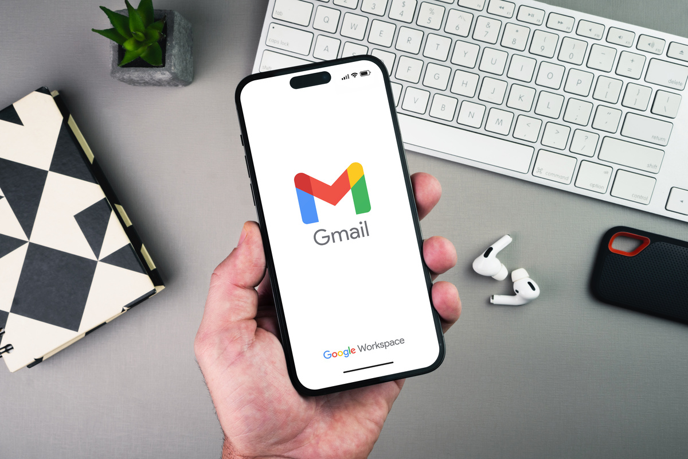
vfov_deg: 25.8
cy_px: 230
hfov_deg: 37.9
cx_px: 344
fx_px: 1003
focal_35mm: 52
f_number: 11
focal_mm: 35
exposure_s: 1/30
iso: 100
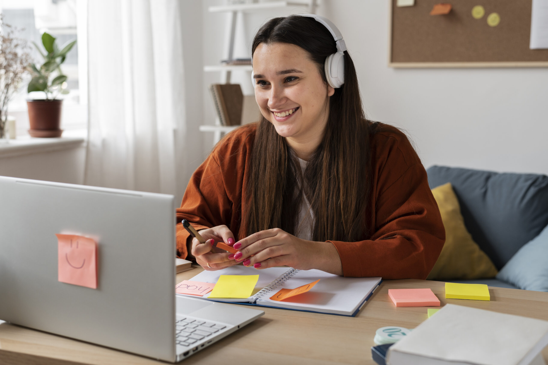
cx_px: 274
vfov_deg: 27.0
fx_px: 761
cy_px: 182
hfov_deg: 39.6
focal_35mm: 50
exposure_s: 1/160
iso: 400
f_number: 3.2
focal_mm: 50
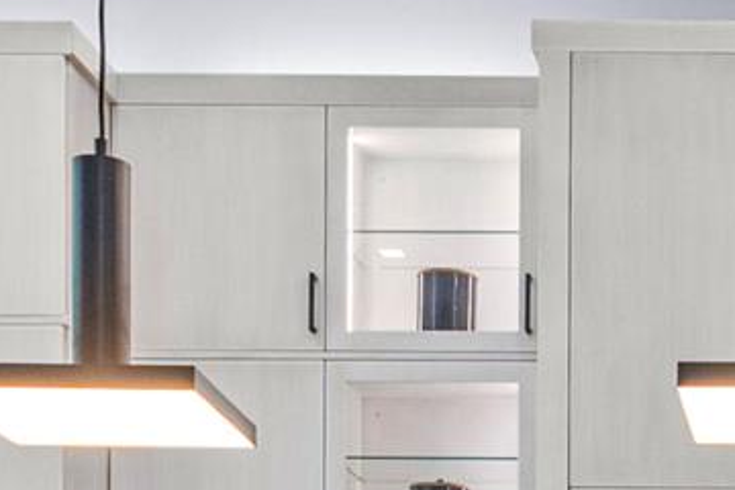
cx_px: 811
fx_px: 1858
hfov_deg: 21.2
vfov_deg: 13.4
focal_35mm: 91
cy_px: 905
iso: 1600
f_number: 8
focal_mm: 16
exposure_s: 1/13
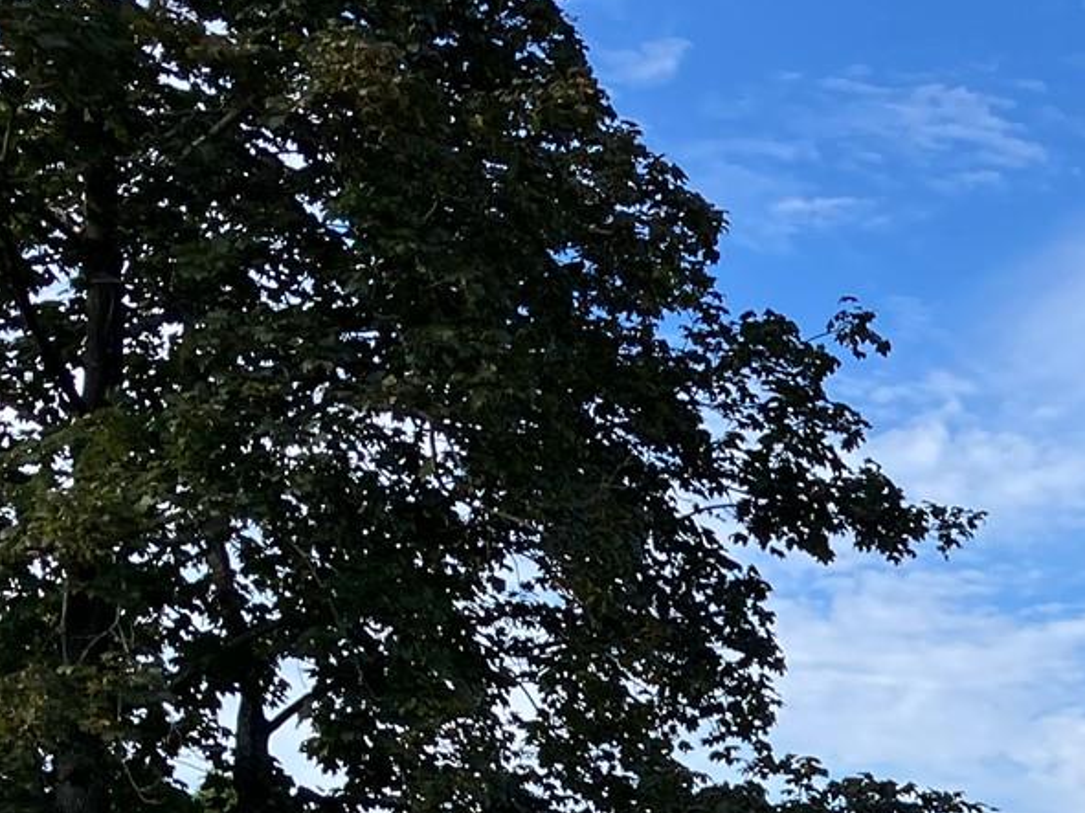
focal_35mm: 97
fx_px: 3040
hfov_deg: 19.3
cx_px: 1248
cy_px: 1195
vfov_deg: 14.3
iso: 32
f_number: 1.8
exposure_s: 1/759
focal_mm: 3.99
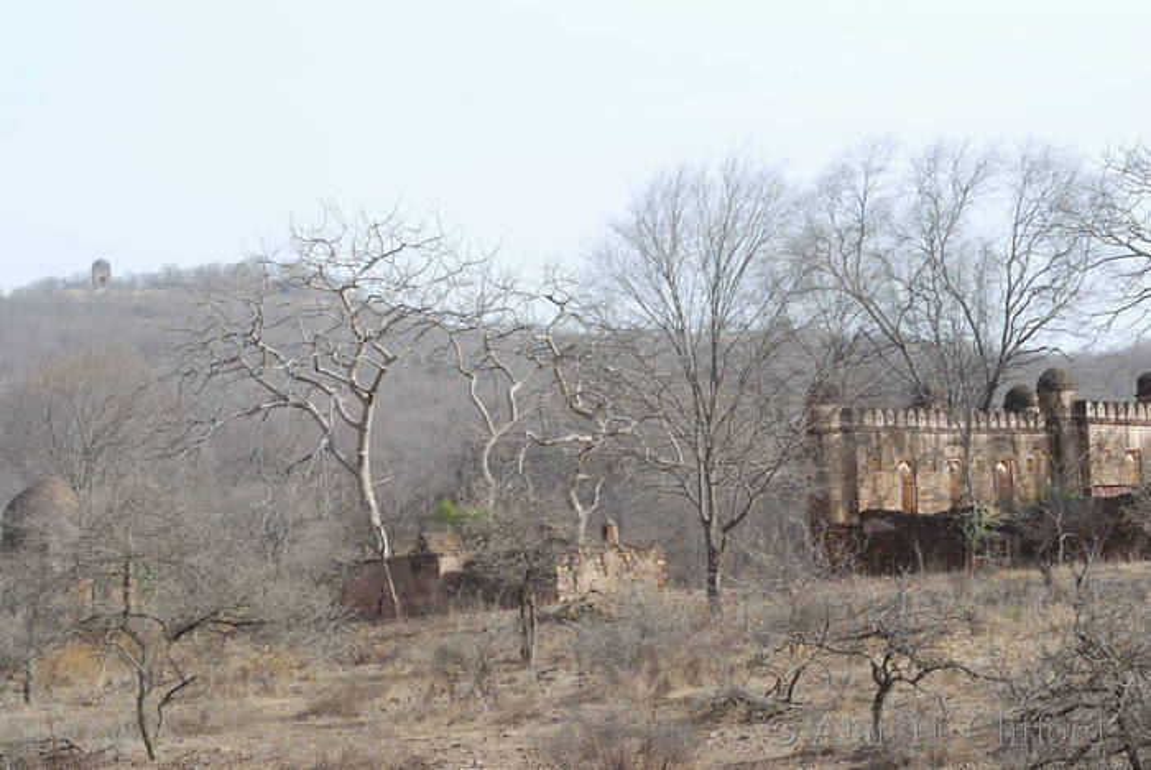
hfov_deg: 17.0
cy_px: 385
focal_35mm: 120
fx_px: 3840
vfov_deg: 11.4
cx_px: 576
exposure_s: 1/125
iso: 100
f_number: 7.1
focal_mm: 80
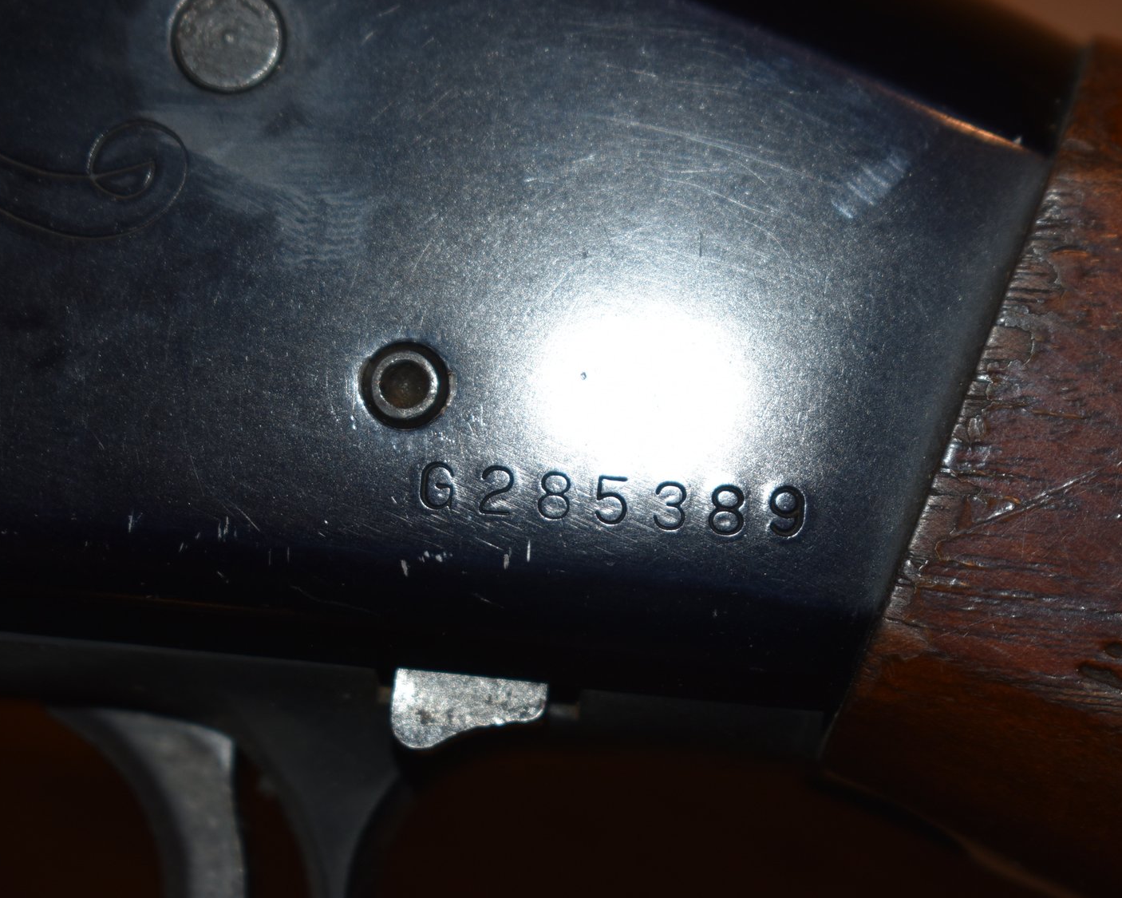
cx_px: 576
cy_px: 451
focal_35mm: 94
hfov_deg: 20.5
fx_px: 3107
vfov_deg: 16.4
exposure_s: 1/60
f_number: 5.6
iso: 180
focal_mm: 55
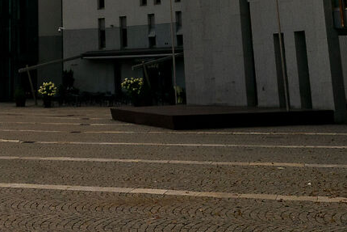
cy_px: -85
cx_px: 41
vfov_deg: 18.6
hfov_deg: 29.0
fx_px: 646
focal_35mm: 67
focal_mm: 12
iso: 200
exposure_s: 1/125
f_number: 18
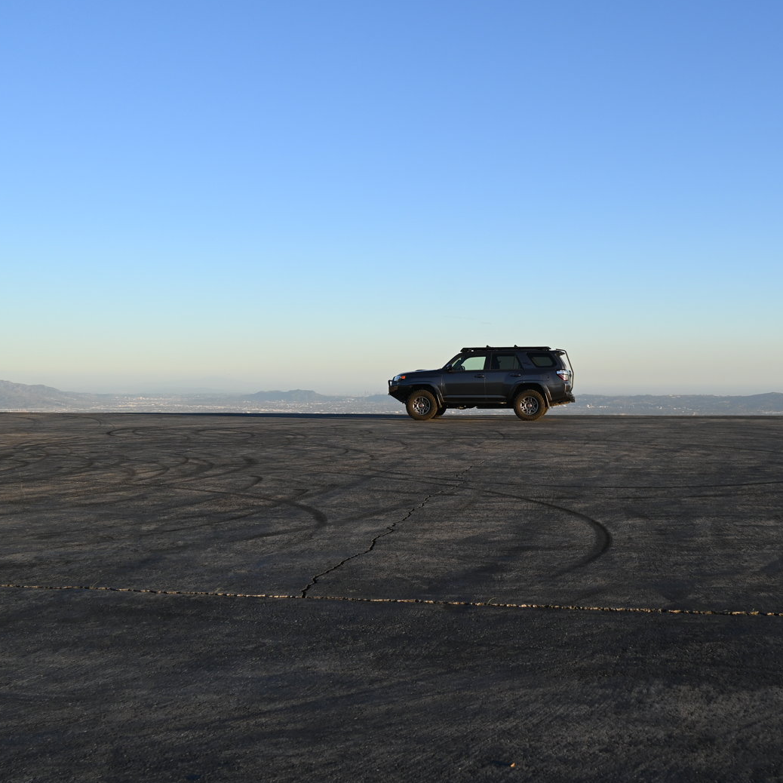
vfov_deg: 43.5
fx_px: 981
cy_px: 385
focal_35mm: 38
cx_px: 484
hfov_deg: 43.2
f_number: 6.3
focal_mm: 19.5
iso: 200
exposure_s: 1/400
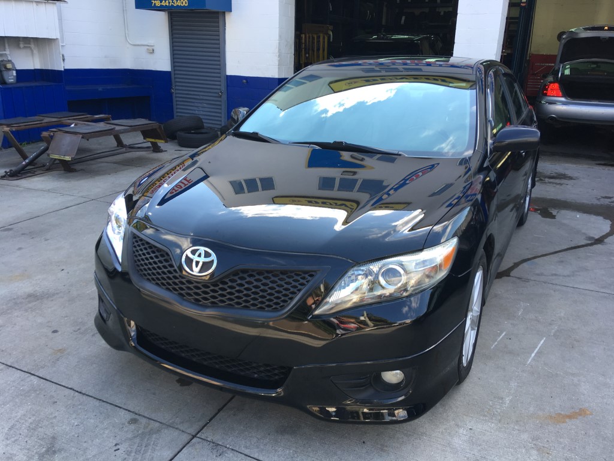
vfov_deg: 48.2
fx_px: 514
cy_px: 230
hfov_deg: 61.7
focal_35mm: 29
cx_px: 307
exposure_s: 1/161
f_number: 2.2
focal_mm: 4.15
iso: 25
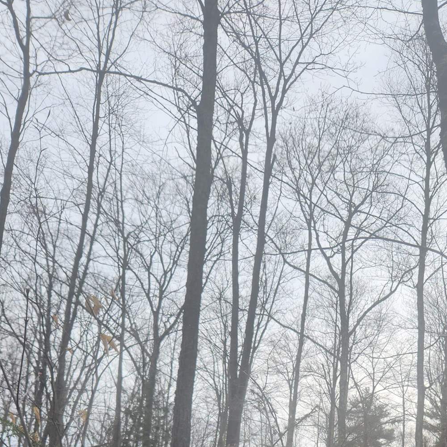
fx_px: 687
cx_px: 336
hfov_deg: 35.3
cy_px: 501
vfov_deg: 31.6
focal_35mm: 47
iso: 20
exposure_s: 1/1061
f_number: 1.8
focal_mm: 5.4
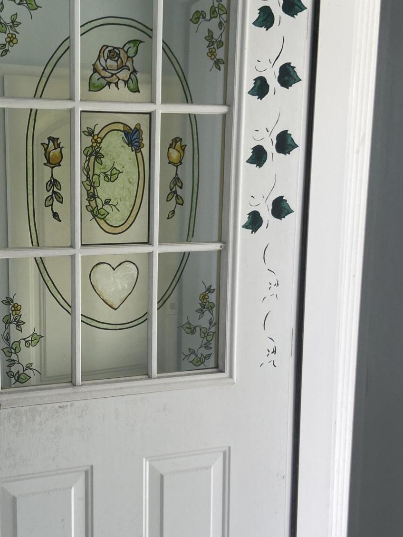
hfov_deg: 30.4
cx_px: 58
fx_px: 714
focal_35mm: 46
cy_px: 310
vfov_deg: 41.1
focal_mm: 4.25
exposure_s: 1/204
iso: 32
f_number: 1.8
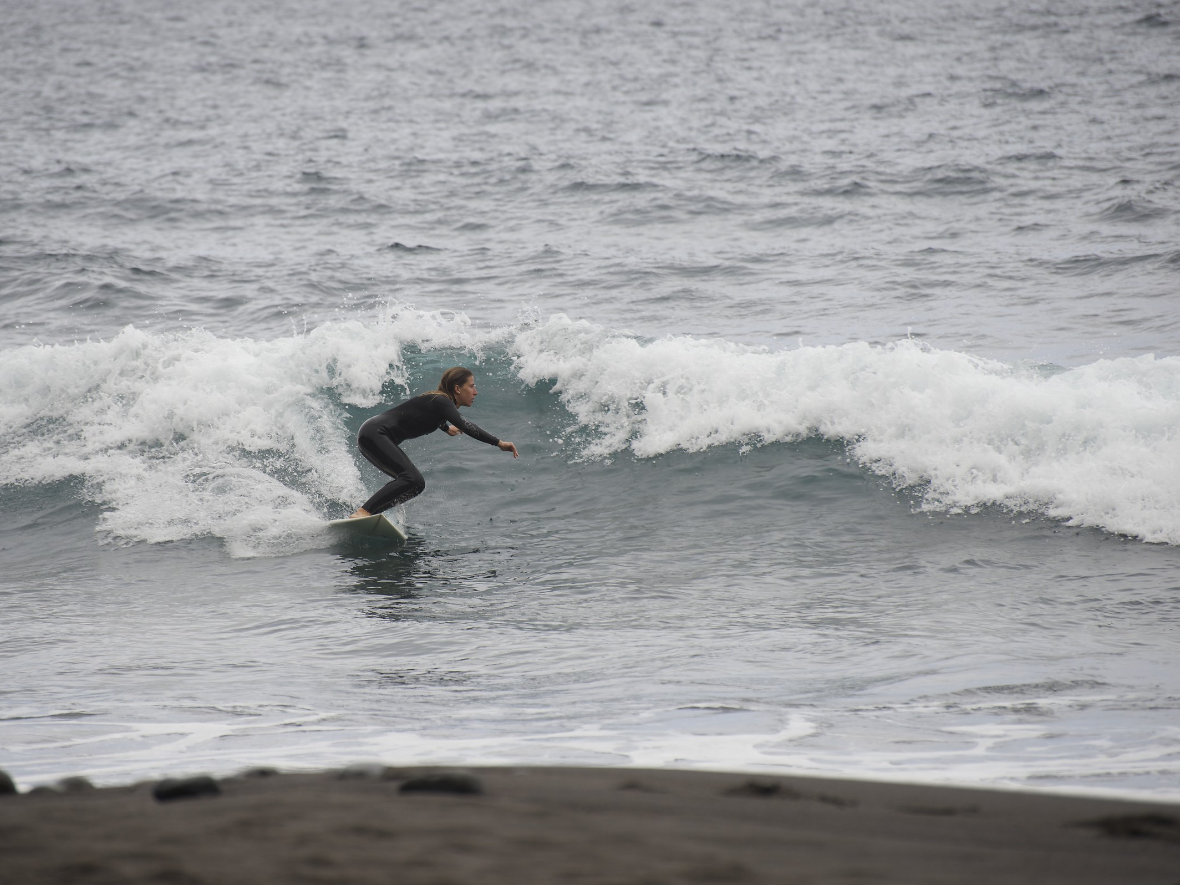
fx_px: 9613
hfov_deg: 7.0
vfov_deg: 5.3
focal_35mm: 282
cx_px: 528
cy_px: 443
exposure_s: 1/640
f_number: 7.1
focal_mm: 260
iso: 160
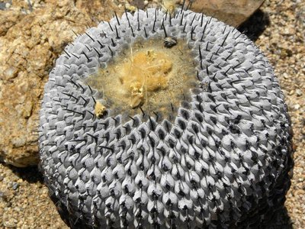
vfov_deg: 25.2
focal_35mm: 58
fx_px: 511
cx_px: 152
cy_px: 114
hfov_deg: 33.2
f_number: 8
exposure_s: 1/430
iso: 64
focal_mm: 10.3
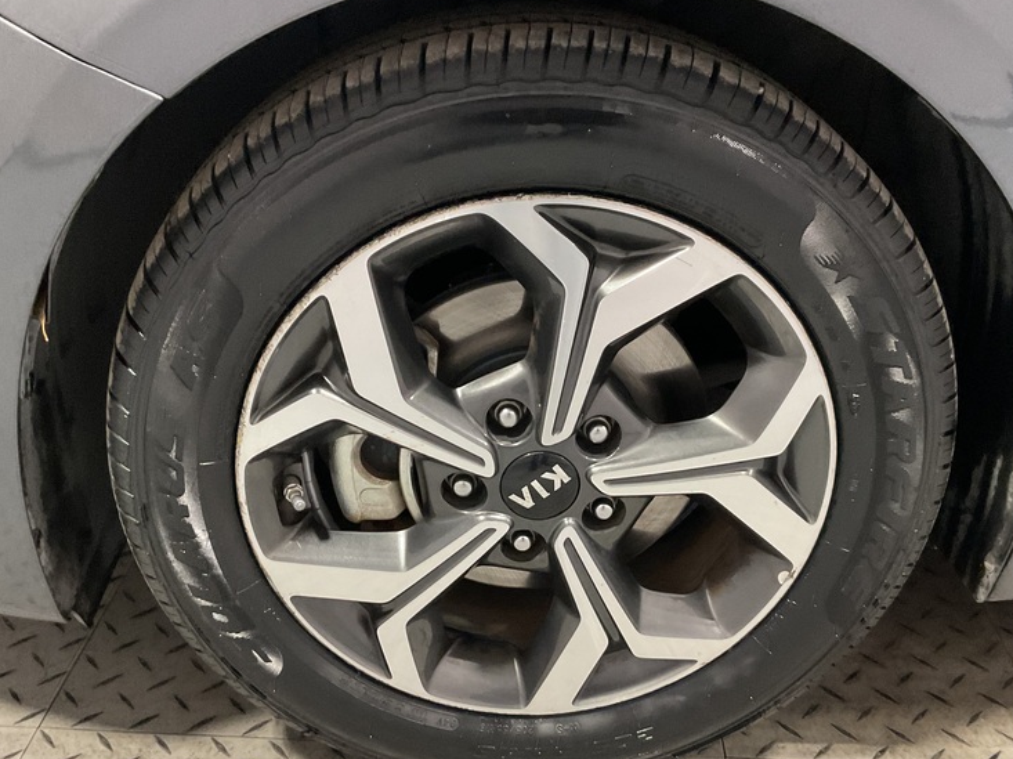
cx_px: 525
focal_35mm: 38
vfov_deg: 37.6
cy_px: 433
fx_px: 1111
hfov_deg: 49.0
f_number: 1.8
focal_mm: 3
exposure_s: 1/60
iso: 250
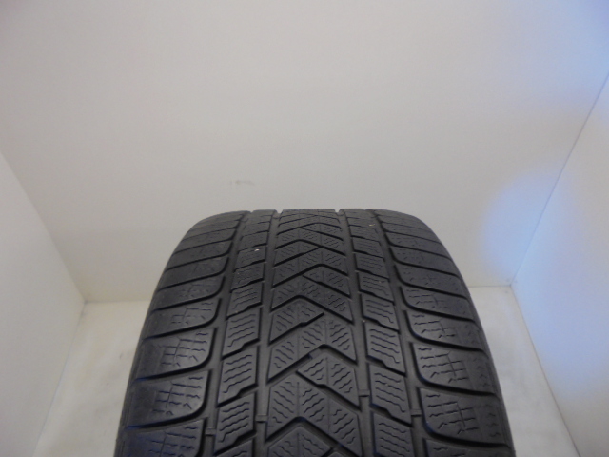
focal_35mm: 26
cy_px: 228
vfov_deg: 53.1
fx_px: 457
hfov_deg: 67.3
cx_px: 304
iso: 100
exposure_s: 1/30
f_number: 3.5
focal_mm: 4.6
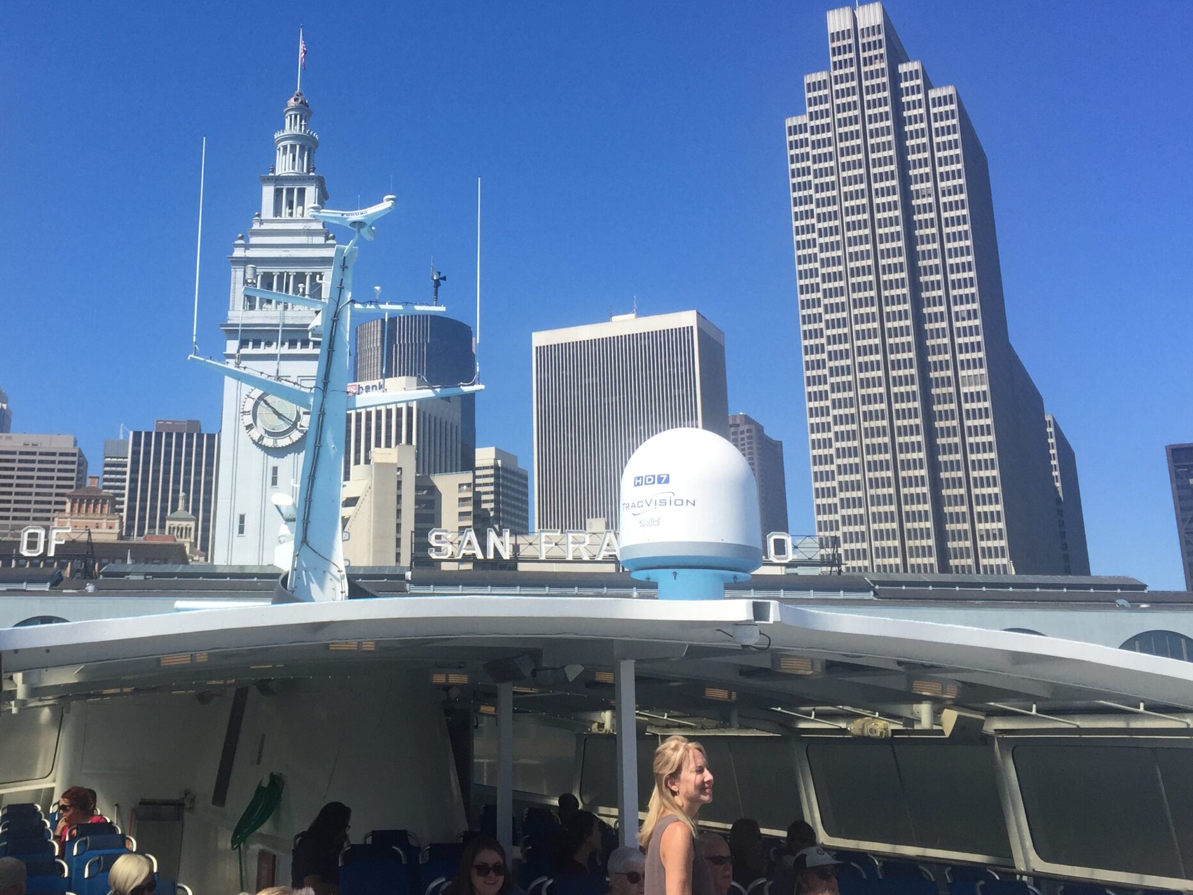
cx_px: 400
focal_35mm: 40
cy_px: 298
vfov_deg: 35.6
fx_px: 1379
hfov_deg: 46.1
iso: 32
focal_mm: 4.15
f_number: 2.2
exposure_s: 1/2198
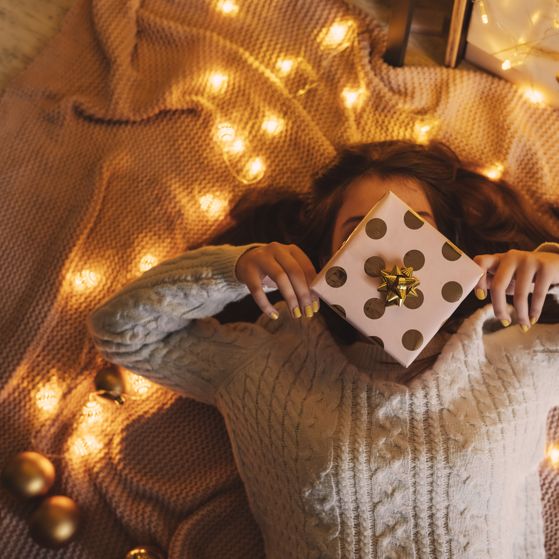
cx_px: 377
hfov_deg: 37.1
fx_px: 822
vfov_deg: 37.6
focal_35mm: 45
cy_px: 279
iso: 800
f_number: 3.2
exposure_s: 1/80
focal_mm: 35
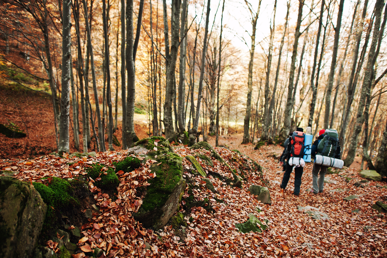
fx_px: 258
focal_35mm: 24
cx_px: 194
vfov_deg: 53.1
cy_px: 129
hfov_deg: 73.8
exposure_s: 1/200
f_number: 2.5
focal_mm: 24
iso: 200
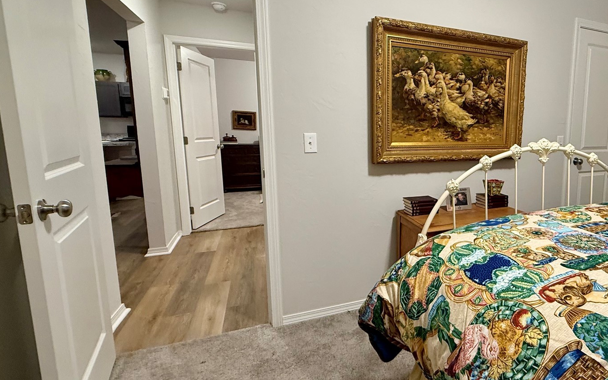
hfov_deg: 78.2
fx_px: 348
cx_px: 428
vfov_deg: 57.2
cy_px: 180
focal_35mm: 21
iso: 250
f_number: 2.2
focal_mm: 2.22
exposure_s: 1/60
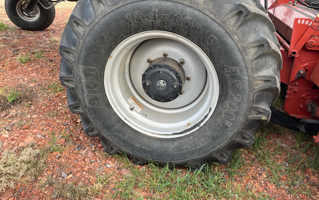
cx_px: 162
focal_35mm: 28
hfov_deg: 66.5
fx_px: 243
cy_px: 88
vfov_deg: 44.4
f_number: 1.6
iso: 40
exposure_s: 1/154
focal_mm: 5.1
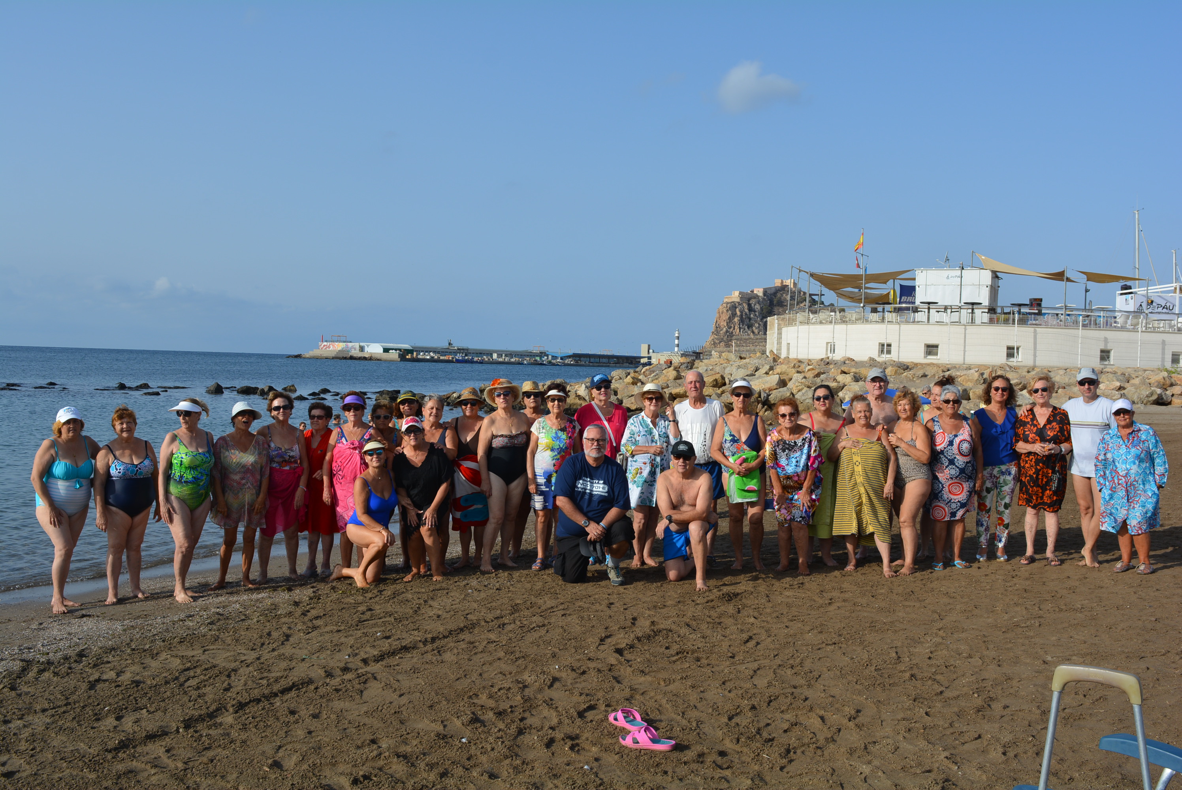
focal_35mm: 33
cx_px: 591
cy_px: 395
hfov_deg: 57.2
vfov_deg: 40.0
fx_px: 1084
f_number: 9
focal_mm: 22
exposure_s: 1/320
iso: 100
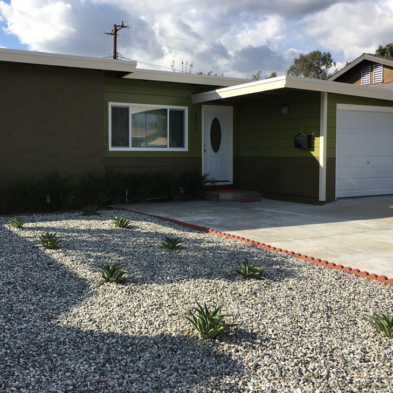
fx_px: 462
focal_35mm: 36
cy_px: 187
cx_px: 151
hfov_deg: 45.7
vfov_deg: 46.0
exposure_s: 1/1374
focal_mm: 4.15
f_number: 2.2
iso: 25
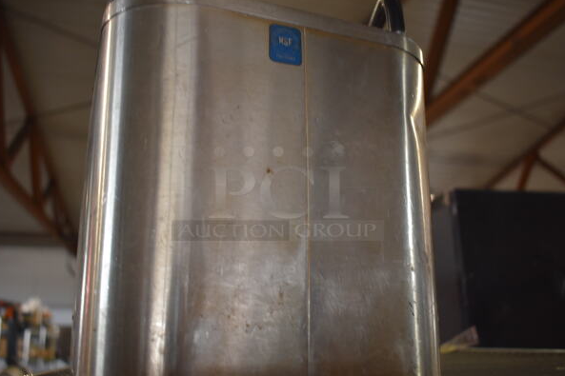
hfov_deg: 55.8
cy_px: 190
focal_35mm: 34
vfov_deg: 38.9
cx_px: 278
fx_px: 533
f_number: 3.8
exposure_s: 1/125
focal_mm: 22
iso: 1000
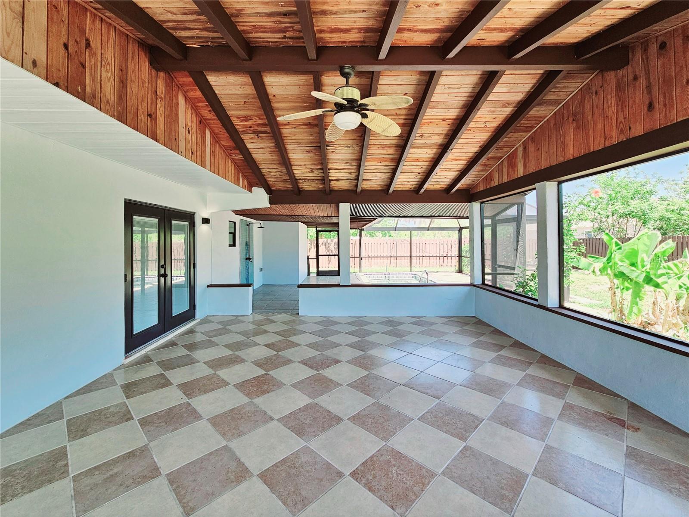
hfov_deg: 106.2
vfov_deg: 89.9
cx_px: 344
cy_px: 258
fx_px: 259
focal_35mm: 13
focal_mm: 2.2
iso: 50
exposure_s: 1/120
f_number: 2.2
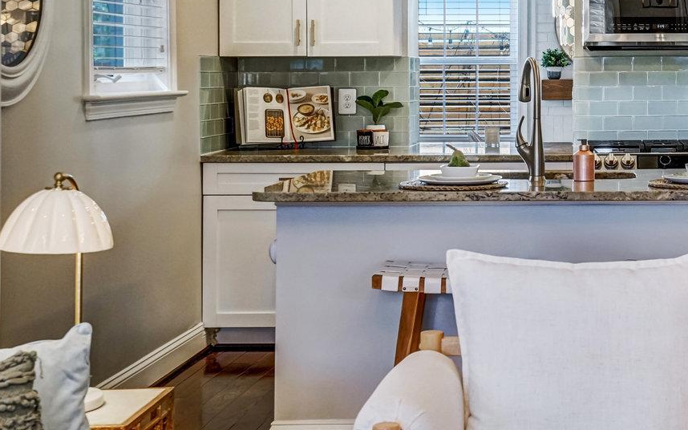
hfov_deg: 26.9
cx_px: 662
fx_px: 1369
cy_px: 54
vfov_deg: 17.6
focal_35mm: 73
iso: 1250
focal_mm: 30
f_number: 8
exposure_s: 1/60
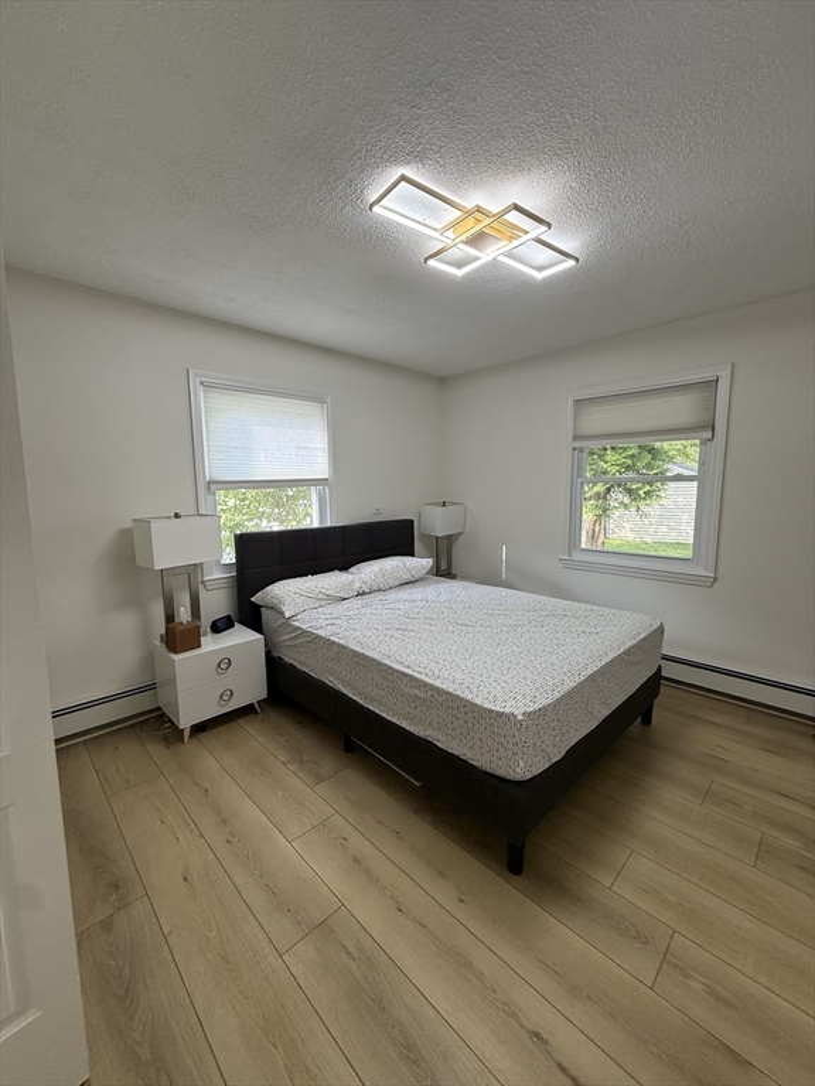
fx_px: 439
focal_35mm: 14
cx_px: 408
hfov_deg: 85.7
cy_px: 543
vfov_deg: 102.1
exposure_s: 1/120
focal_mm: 2.22
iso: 125
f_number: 2.2
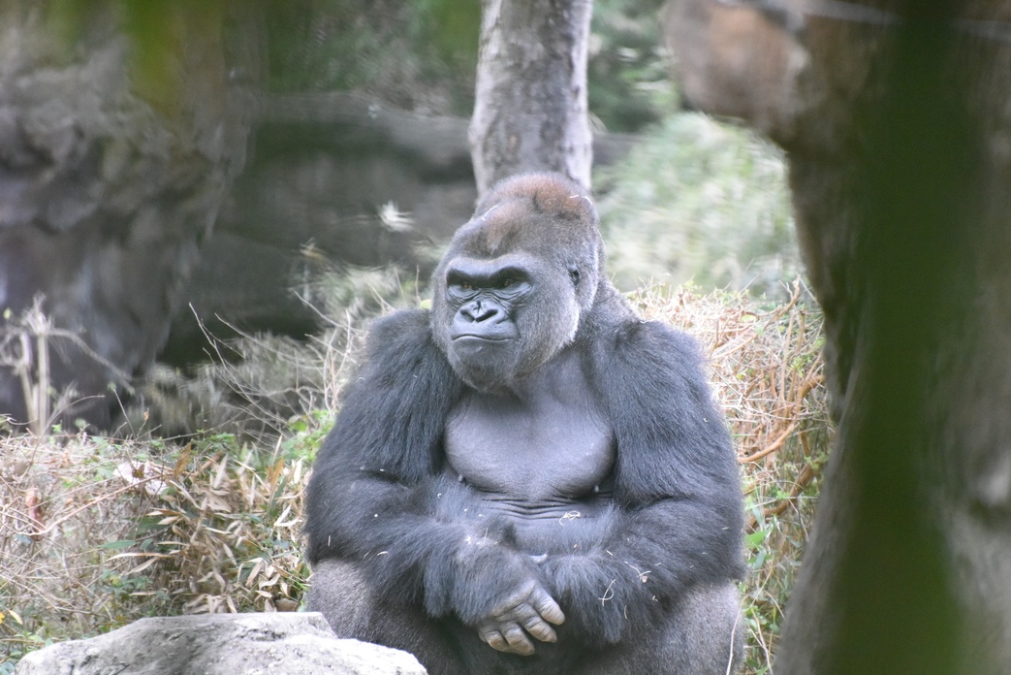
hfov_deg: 5.6
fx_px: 10337
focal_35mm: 368
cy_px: 412
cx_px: 610
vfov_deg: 3.7
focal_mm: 300
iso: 7200
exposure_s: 1/640
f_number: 5.6
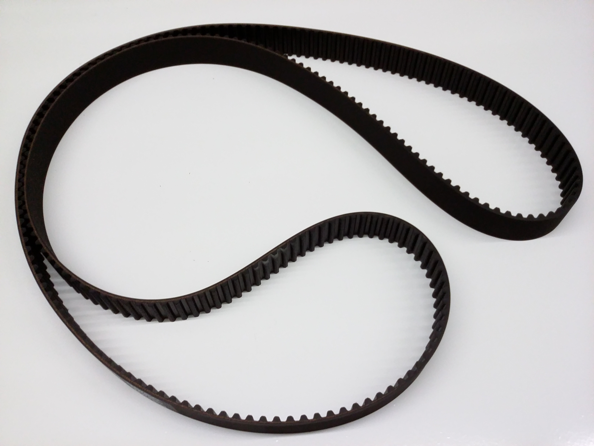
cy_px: 223
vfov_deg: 44.2
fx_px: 549
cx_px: 297
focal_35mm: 32
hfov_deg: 56.8
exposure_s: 1/30
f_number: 2.4
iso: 200
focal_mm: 3.4
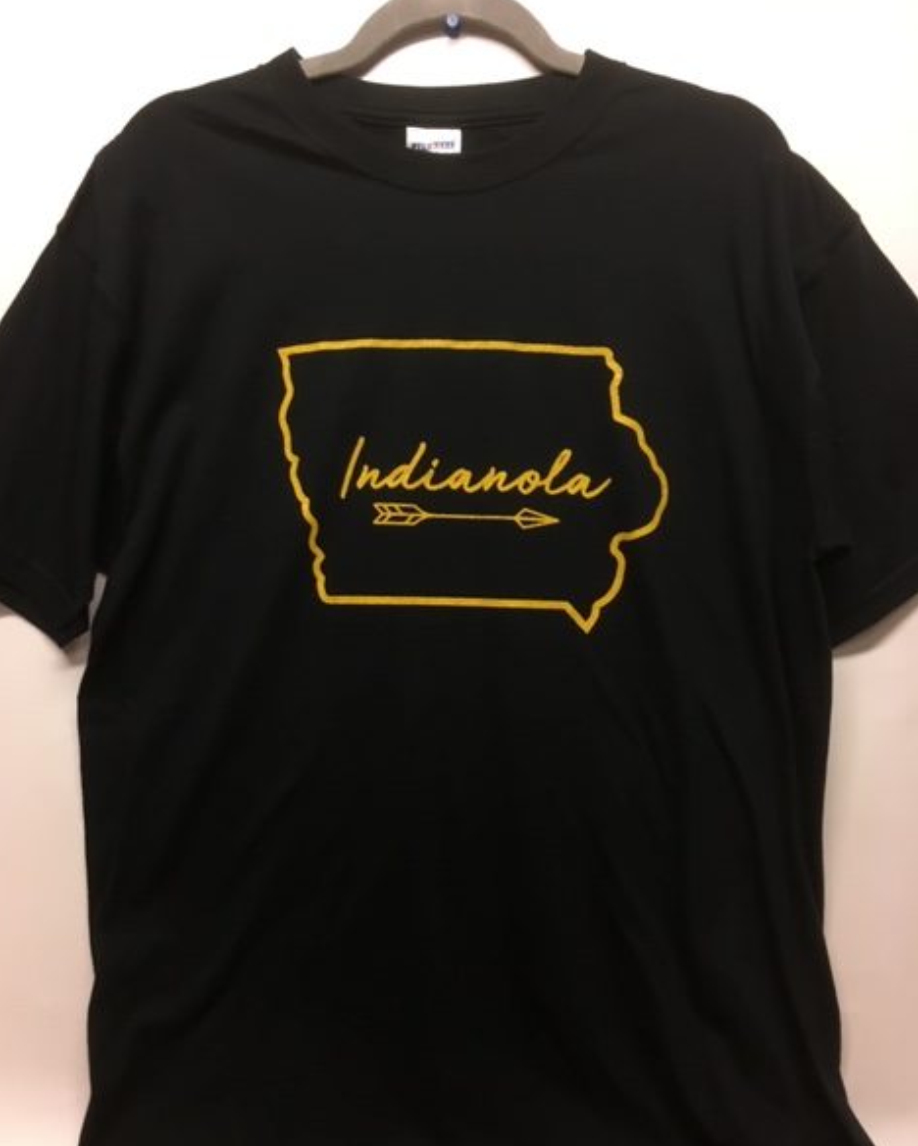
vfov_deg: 57.1
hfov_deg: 47.2
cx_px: 451
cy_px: 620
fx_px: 1052
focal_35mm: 31
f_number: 2.2
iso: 80
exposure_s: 1/30
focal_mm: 4.15
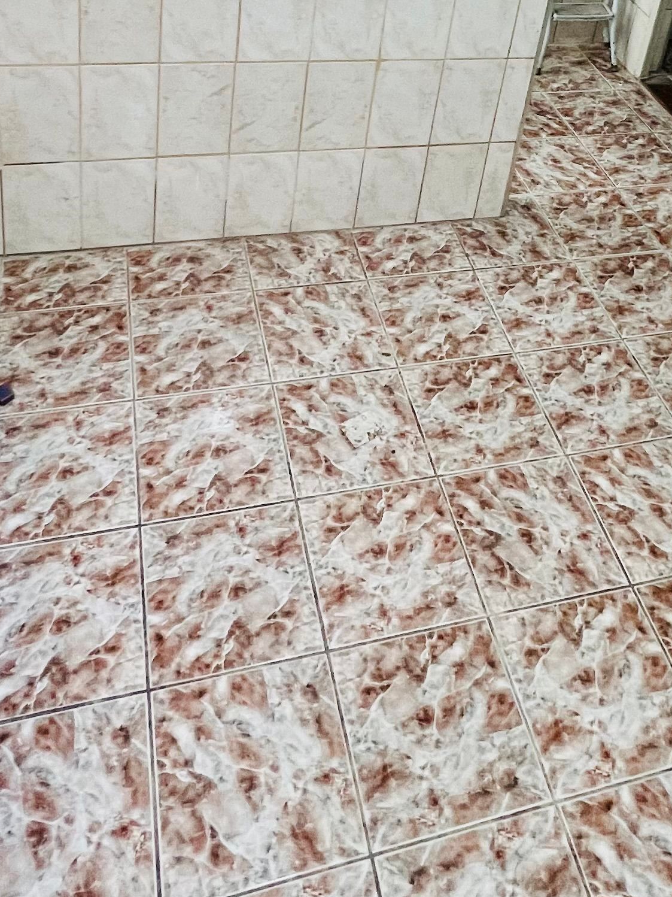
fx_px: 906
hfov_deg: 40.4
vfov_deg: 44.9
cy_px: 8
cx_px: 416
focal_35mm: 35
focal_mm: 1.57
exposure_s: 1/60
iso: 200
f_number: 1.8
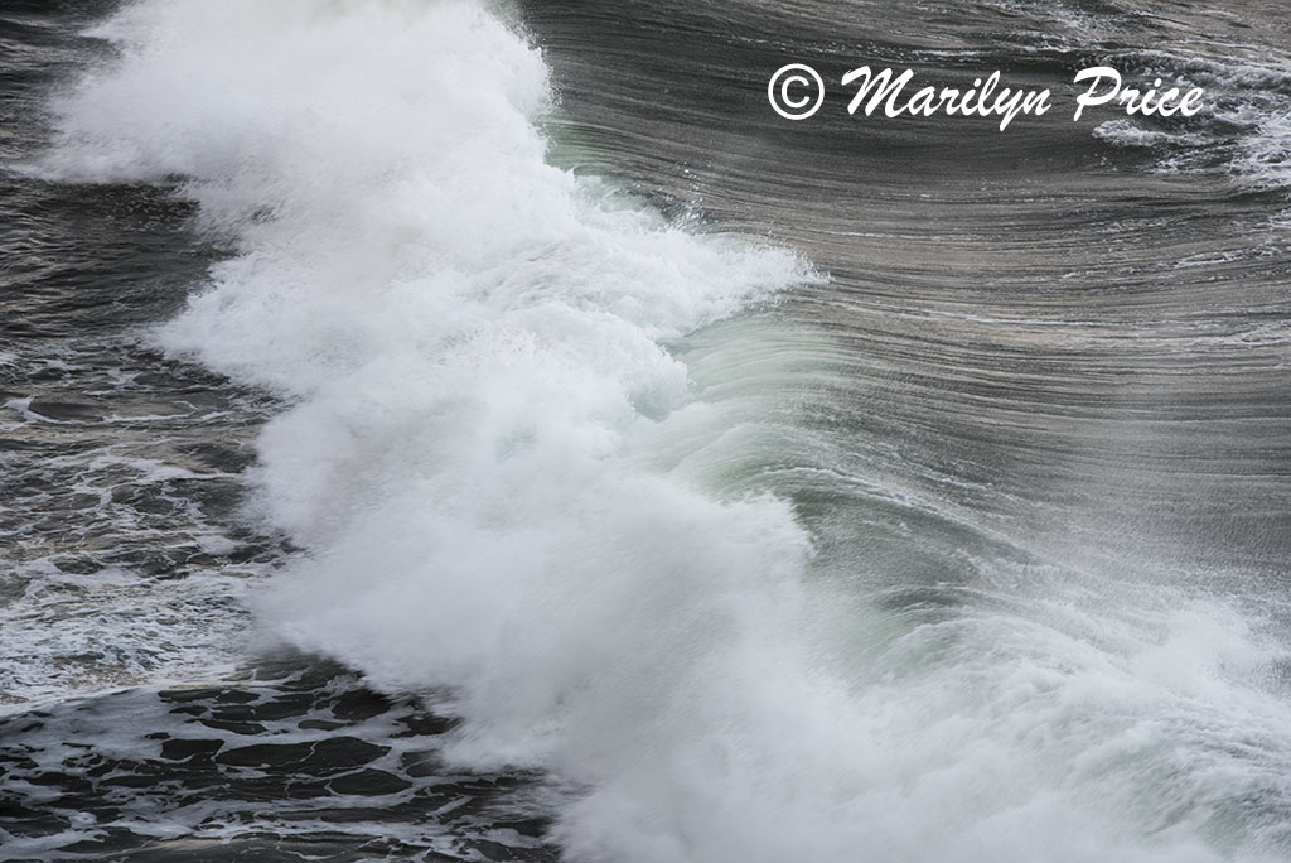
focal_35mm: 210
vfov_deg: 6.6
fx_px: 7535
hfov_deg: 9.8
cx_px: 646
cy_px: 432
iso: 100
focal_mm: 210
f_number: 11
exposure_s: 1/125
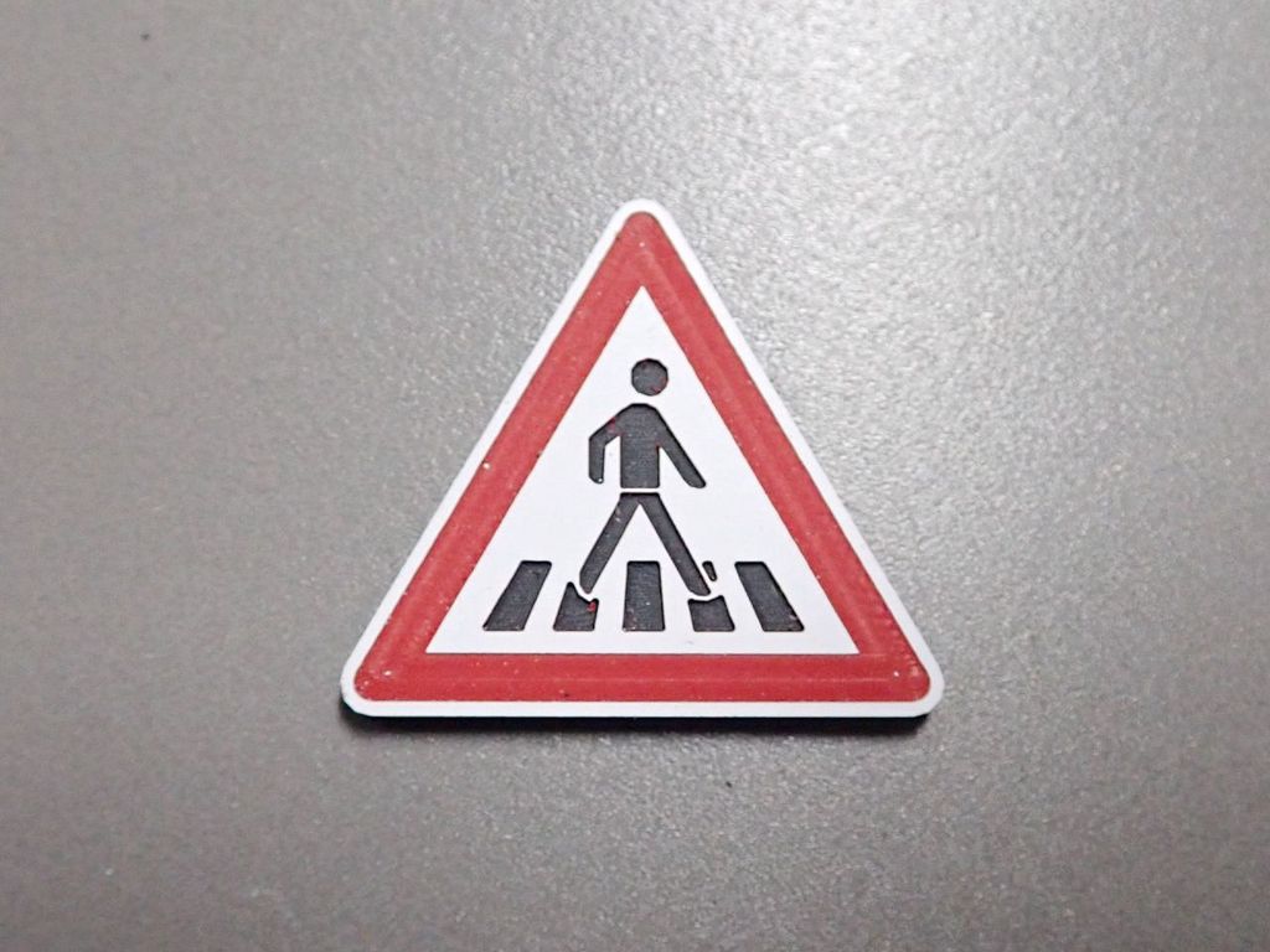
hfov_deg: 60.0
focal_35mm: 30
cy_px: 476
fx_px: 1101
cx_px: 635
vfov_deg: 46.8
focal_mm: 5.5
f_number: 2.3
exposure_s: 1/160
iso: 640
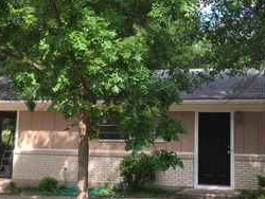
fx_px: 444
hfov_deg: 33.1
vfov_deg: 25.3
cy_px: 91
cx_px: 152
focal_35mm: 58
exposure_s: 1/422
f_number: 2.2
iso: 25
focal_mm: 4.15
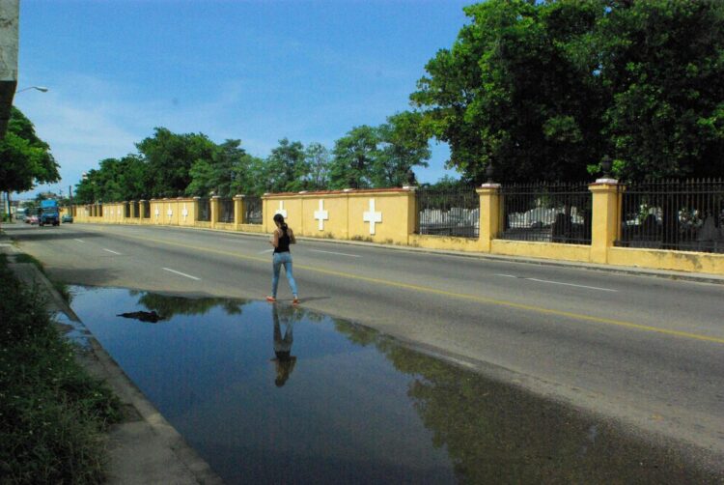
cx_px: 362
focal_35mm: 39
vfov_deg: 34.3
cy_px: 242
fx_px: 785
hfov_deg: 49.5
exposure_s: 1/3200
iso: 1600
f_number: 11
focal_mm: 26
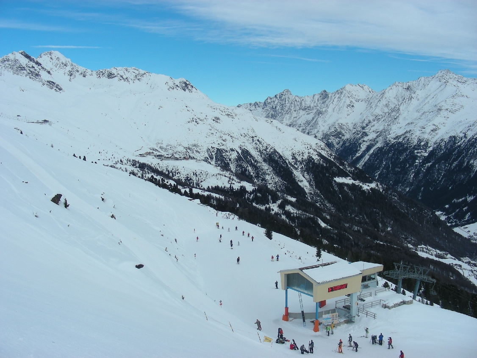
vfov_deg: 37.7
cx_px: 238
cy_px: 179
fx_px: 524
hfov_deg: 49.0
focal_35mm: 38
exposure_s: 1/440
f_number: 4
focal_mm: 6.3
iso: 50
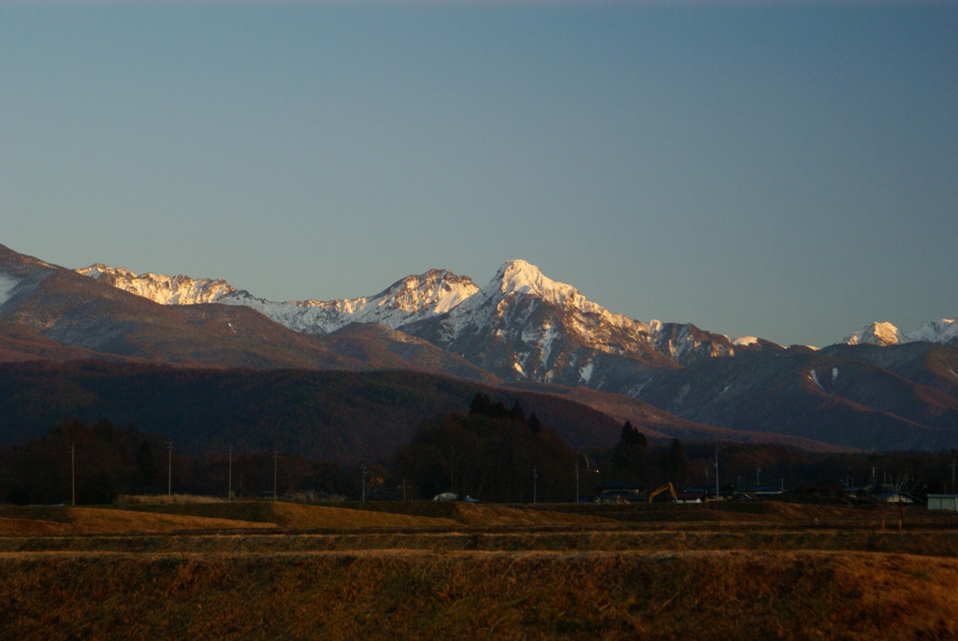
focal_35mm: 105
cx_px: 479
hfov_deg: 19.4
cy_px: 320
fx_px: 2797
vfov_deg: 13.1
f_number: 5.6
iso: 400
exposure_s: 1/100
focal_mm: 70
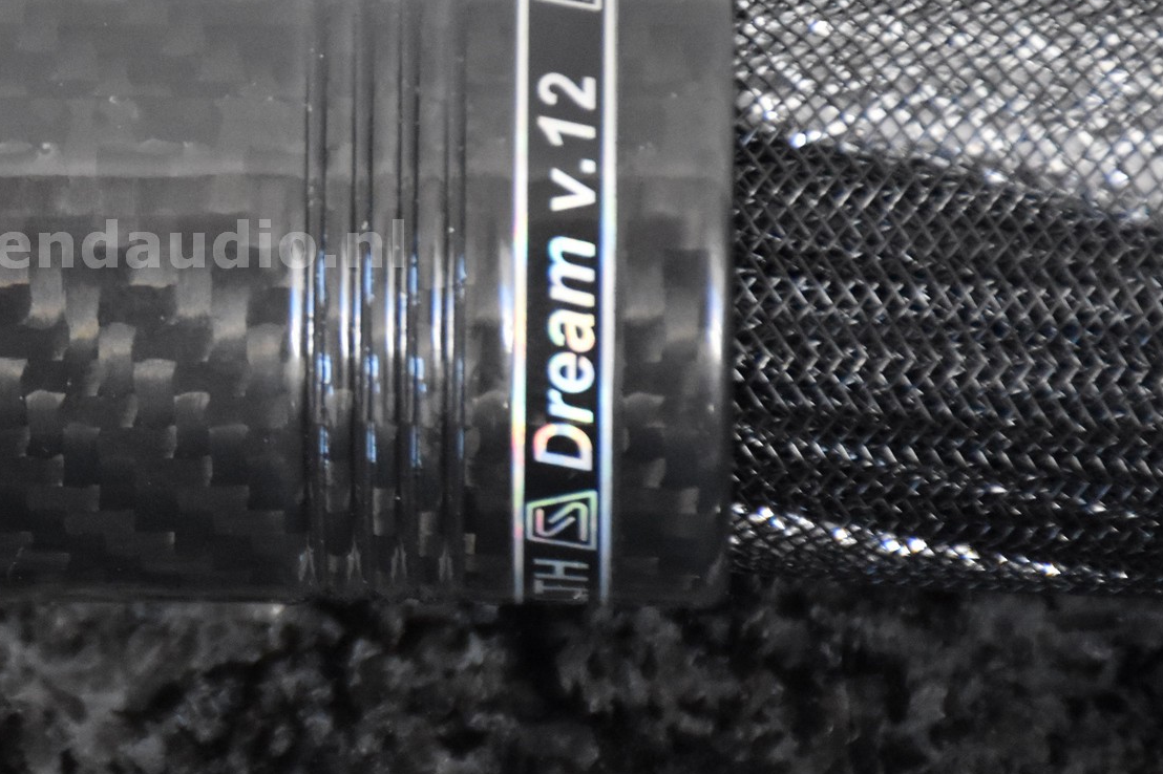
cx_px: -23
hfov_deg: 4.5
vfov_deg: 3.0
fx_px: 14694
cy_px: 242
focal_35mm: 455
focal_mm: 140
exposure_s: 1/125
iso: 3200
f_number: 5.6
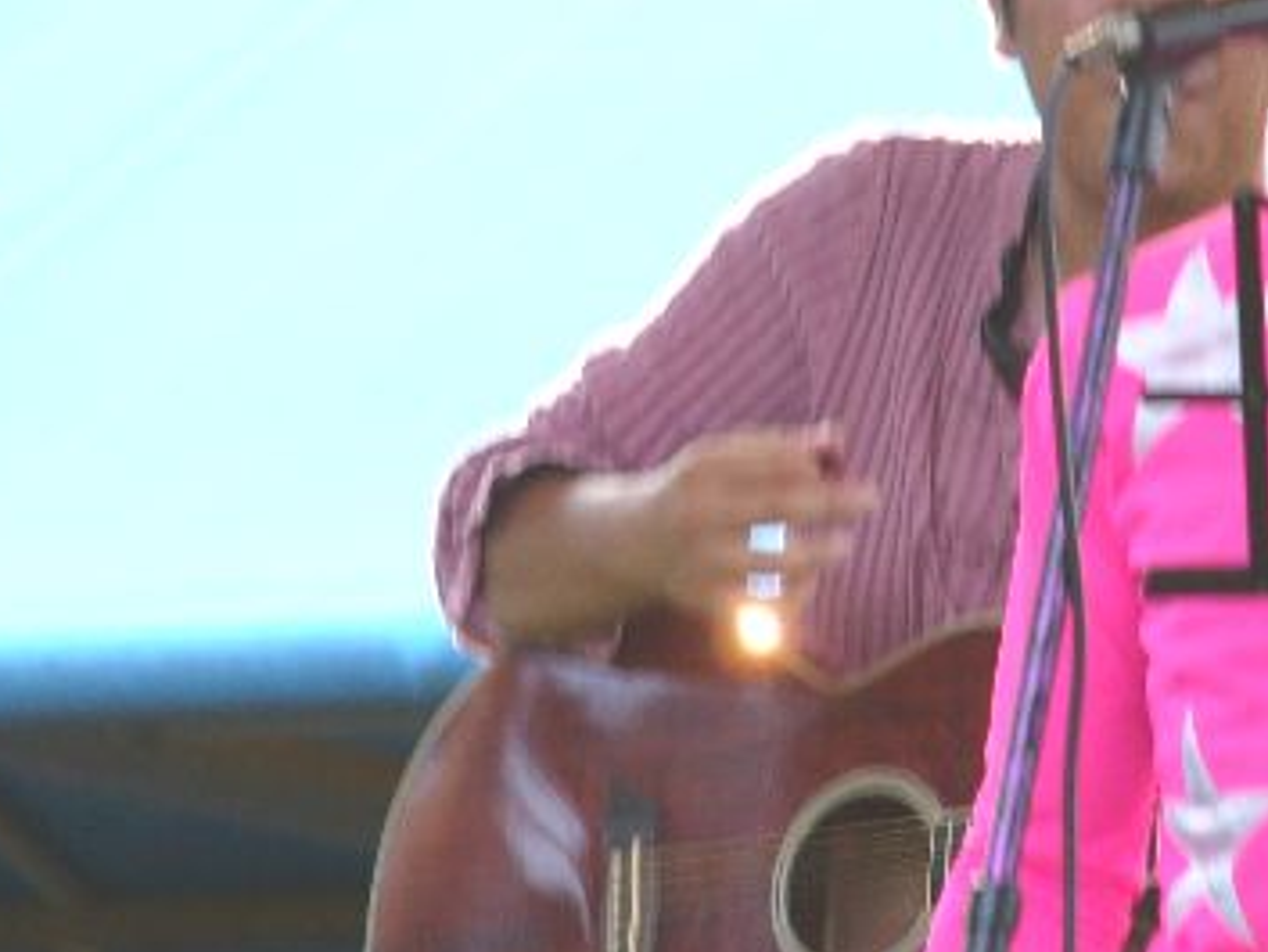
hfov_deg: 3.9
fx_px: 18578
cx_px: 873
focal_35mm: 507
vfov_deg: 2.9
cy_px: 338
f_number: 2.8
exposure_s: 1/50
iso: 50
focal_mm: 46.7
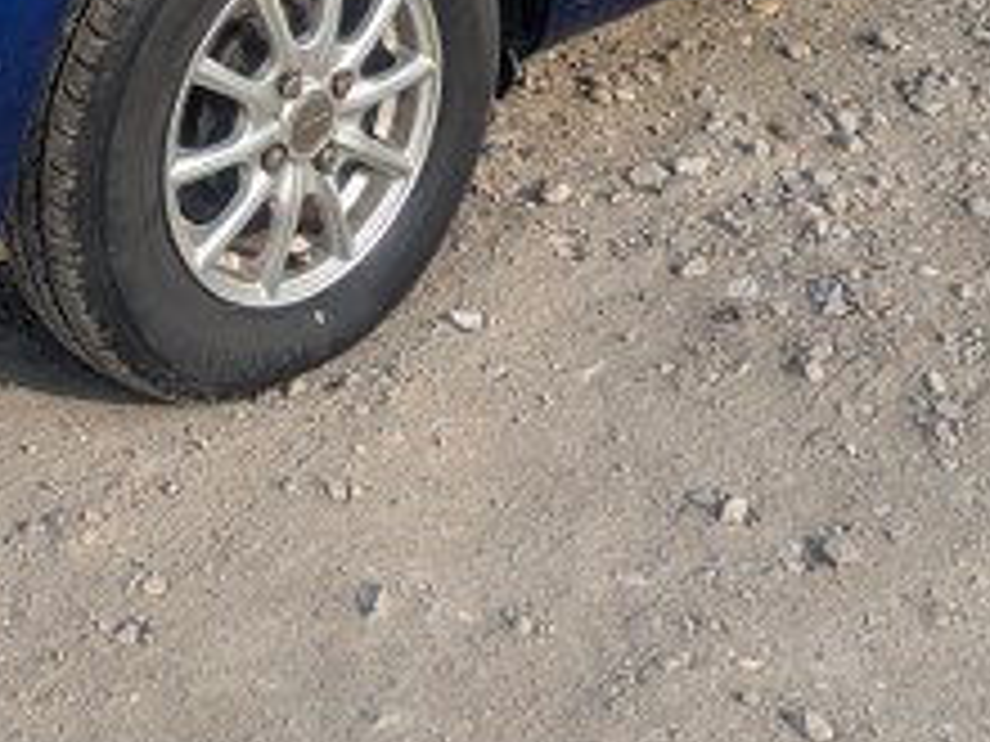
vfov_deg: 14.6
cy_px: -522
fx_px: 2603
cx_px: 304
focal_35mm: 91
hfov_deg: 21.4
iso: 45
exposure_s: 1/1316
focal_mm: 5.43
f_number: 1.89
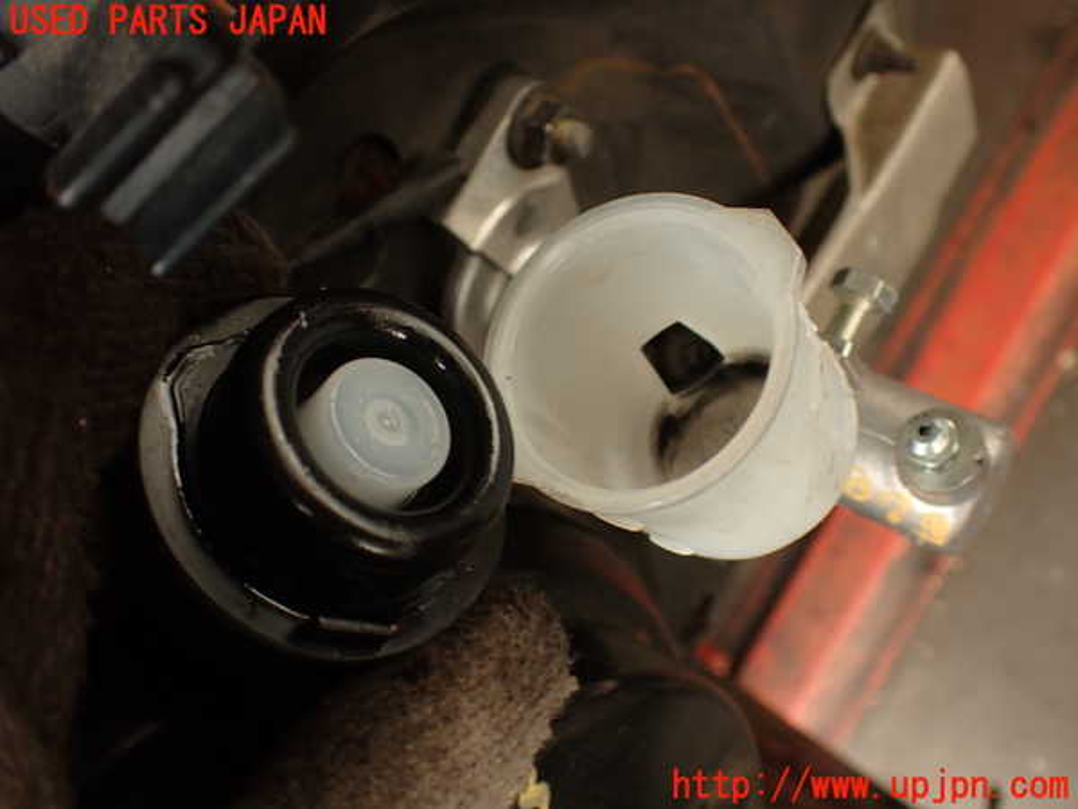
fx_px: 997
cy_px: 404
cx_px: 539
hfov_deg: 56.8
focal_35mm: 32
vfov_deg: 44.2
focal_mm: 5.79
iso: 200
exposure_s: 1/30
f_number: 2.4
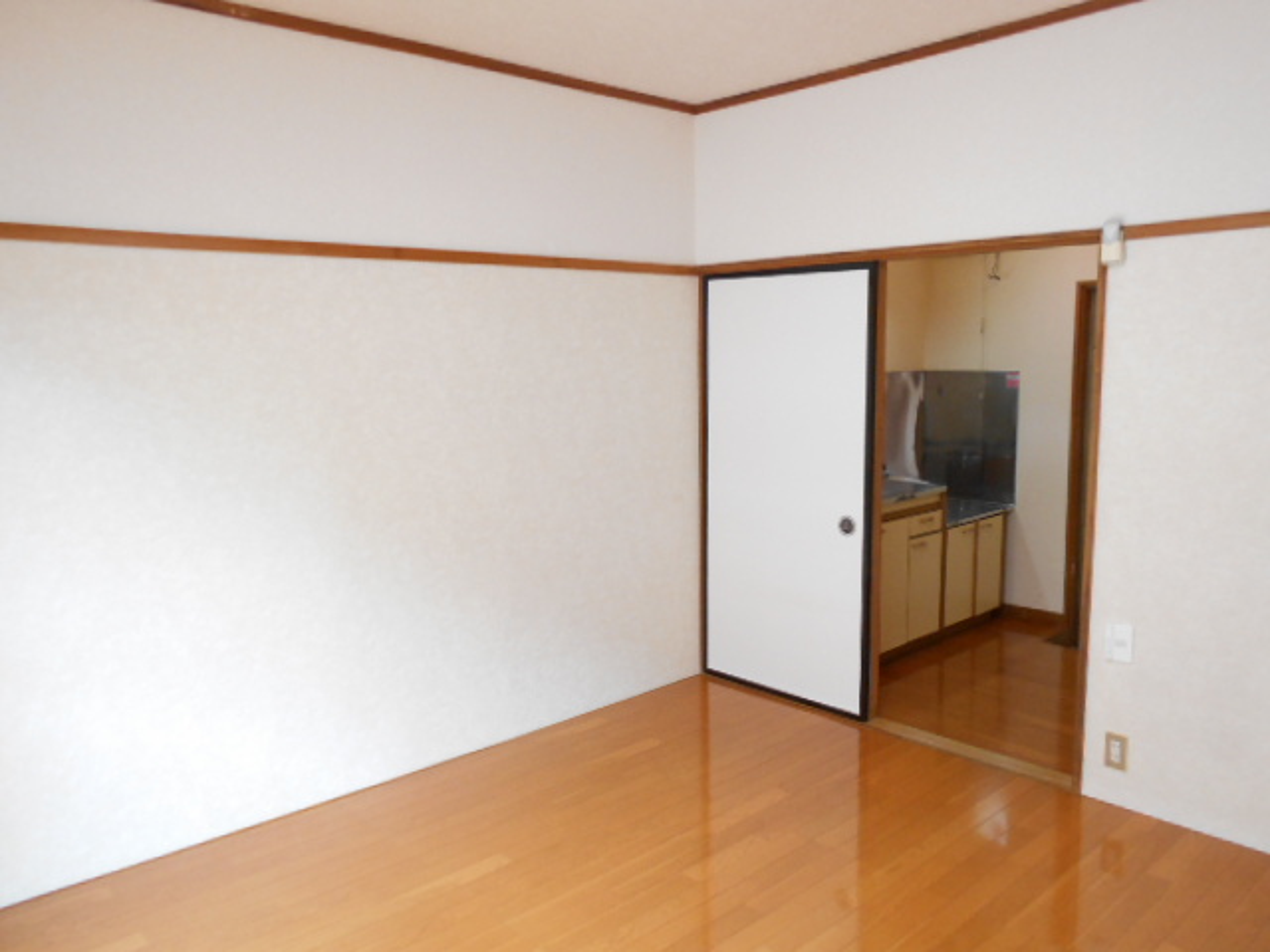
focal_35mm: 26
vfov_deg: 53.1
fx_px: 954
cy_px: 476
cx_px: 635
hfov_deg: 67.3
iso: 280
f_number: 3.2
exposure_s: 1/30
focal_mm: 4.6
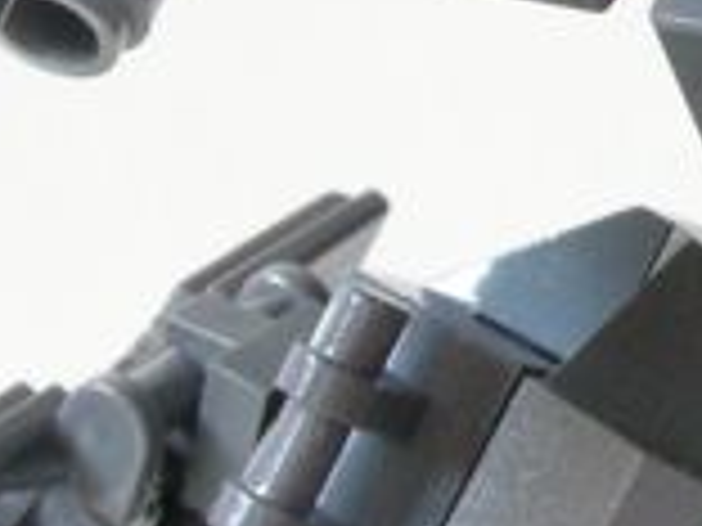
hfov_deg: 4.0
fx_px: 9957
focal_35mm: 491
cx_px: 1323
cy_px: 148
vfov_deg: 3.0
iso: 200
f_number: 5.4
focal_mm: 15.7
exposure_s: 1/3.3
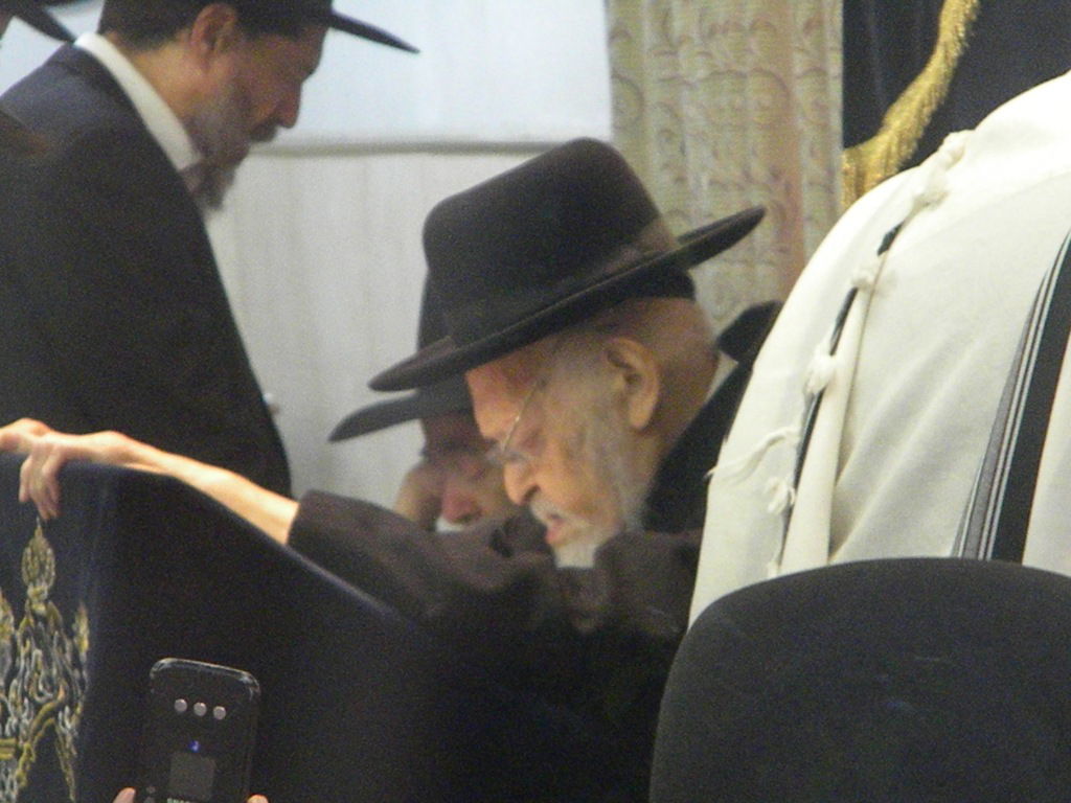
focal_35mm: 226
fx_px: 6992
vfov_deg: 6.6
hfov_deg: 8.8
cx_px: 536
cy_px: 402
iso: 2361
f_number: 5.4
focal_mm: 41
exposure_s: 1/71.6
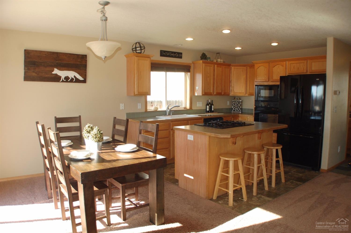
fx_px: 321
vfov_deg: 39.9
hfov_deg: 57.3
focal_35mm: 33
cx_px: 176
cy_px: 116
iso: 400
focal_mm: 22
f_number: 3.8
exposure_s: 1/200
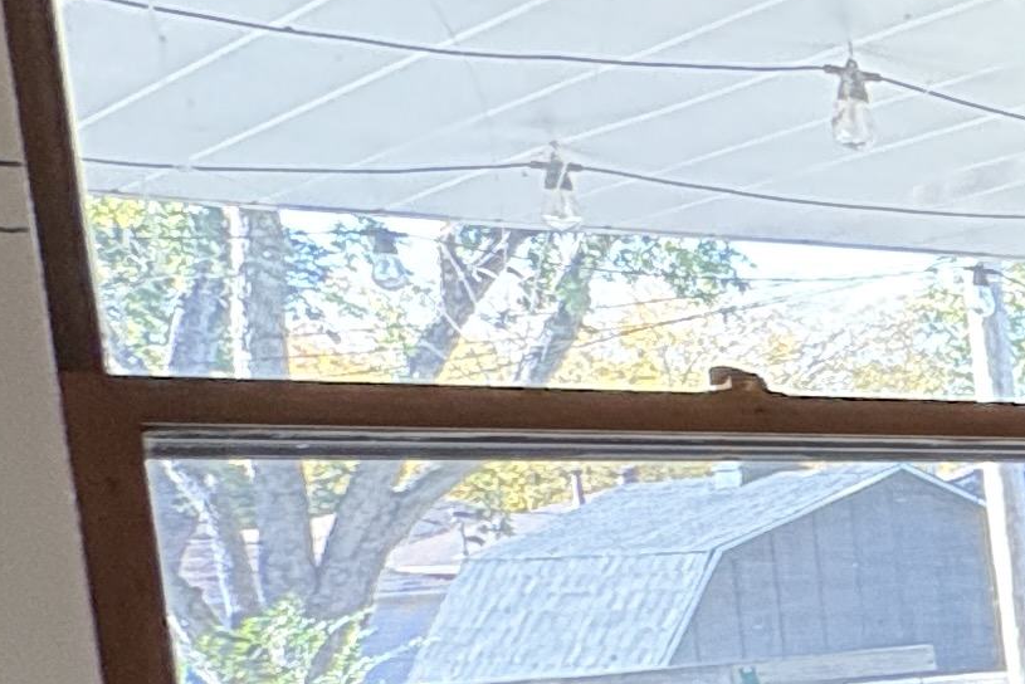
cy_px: 736
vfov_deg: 18.3
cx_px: 2302
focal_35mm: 72
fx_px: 2051
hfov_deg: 16.4
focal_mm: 2.22
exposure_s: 1/60
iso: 250
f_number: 2.2
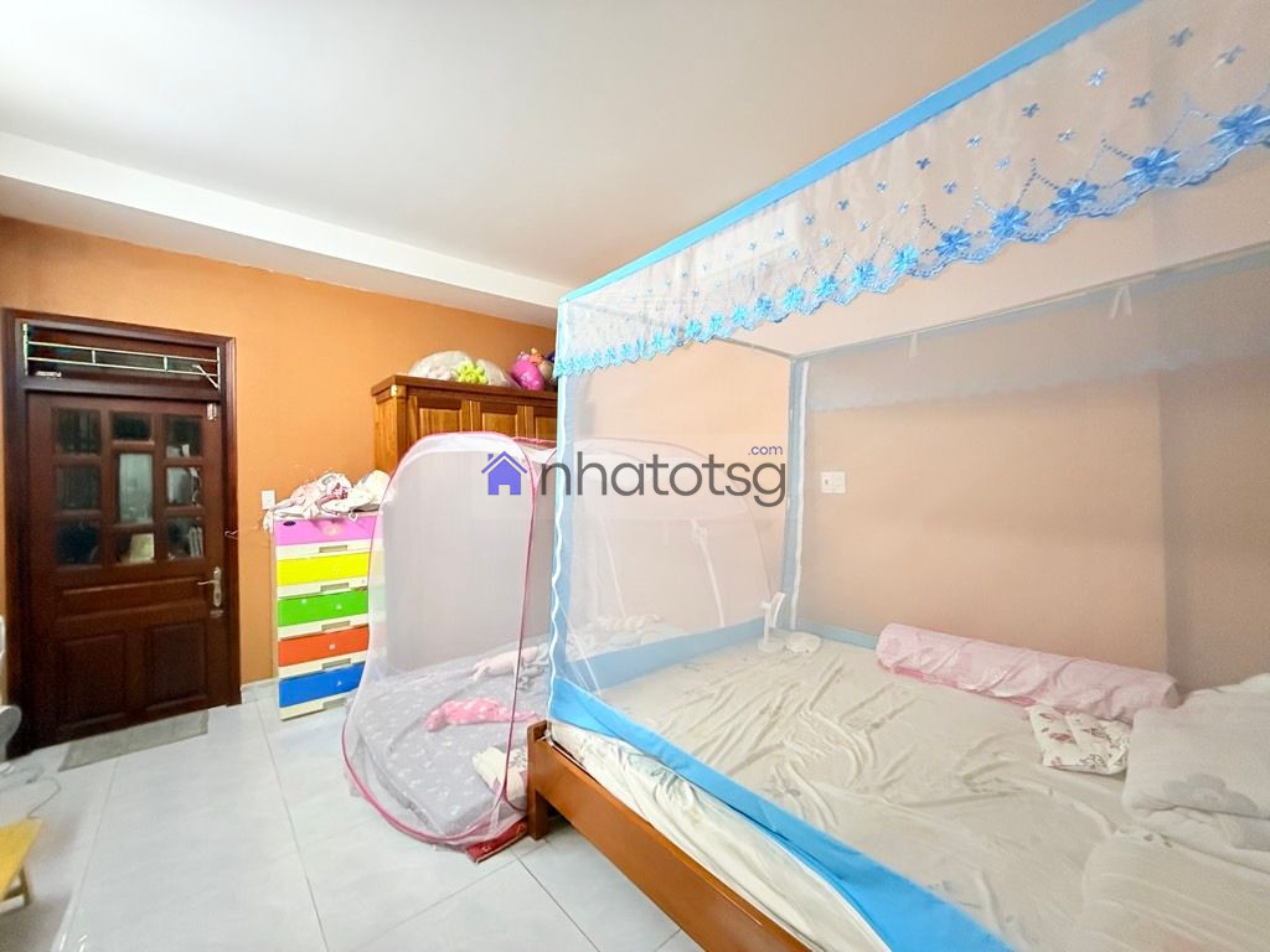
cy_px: 476
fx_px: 514
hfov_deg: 102.1
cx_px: 635
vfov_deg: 85.7
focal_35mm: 14
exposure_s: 1/50
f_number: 2.2
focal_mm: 2.22
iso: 1250
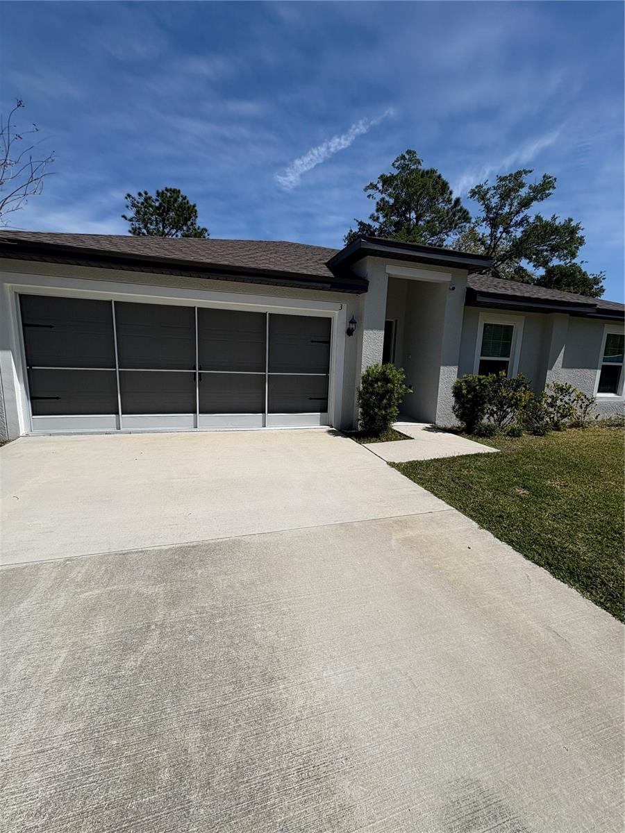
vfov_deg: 102.1
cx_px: 312
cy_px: 416
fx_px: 337
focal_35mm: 14
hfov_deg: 85.7
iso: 50
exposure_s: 1/4367
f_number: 2.2
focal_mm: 2.22
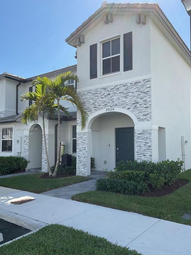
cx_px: 96
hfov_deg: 46.8
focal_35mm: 30
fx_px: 221
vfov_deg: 60.0
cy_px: 129
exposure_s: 1/1577
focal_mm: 3
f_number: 1.8
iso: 16
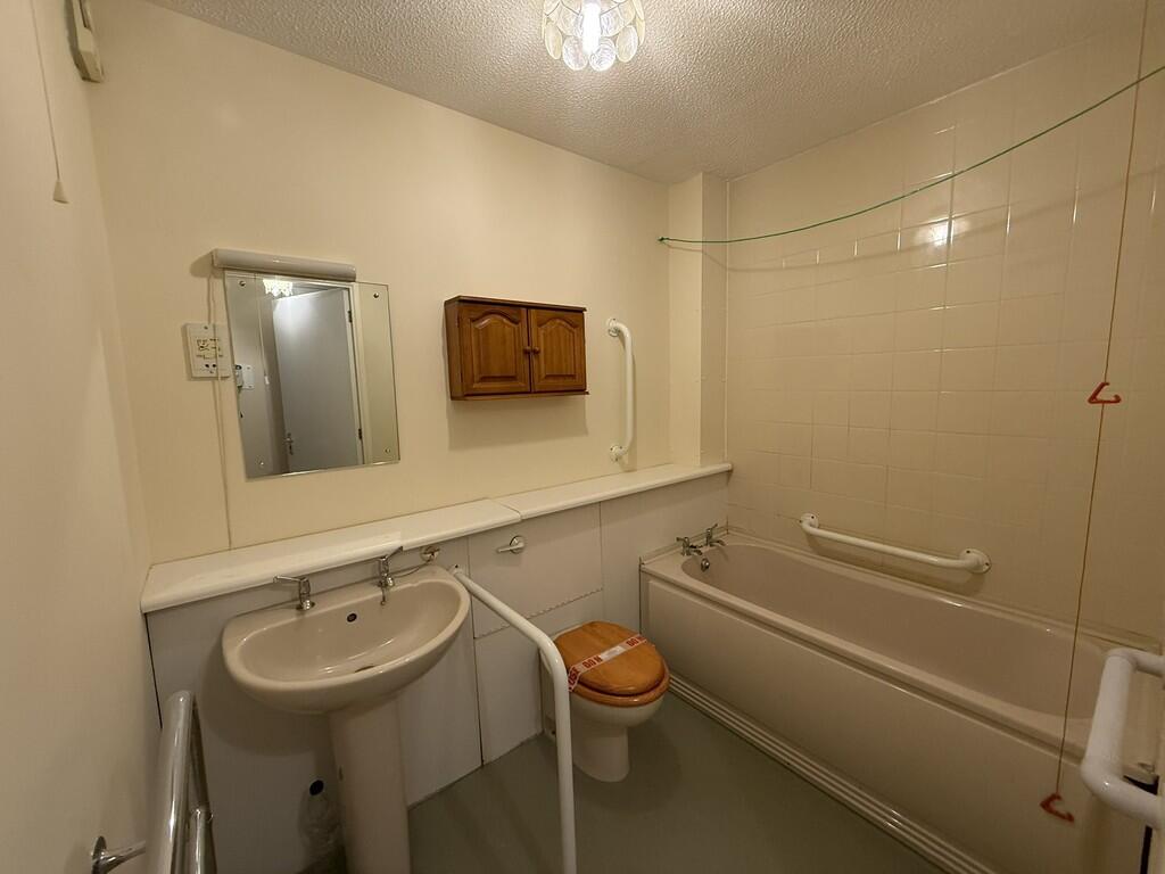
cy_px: 437
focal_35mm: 14
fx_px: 471
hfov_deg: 102.1
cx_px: 582
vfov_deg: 85.7
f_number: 2.2
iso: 250
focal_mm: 2.22
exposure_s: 1/100
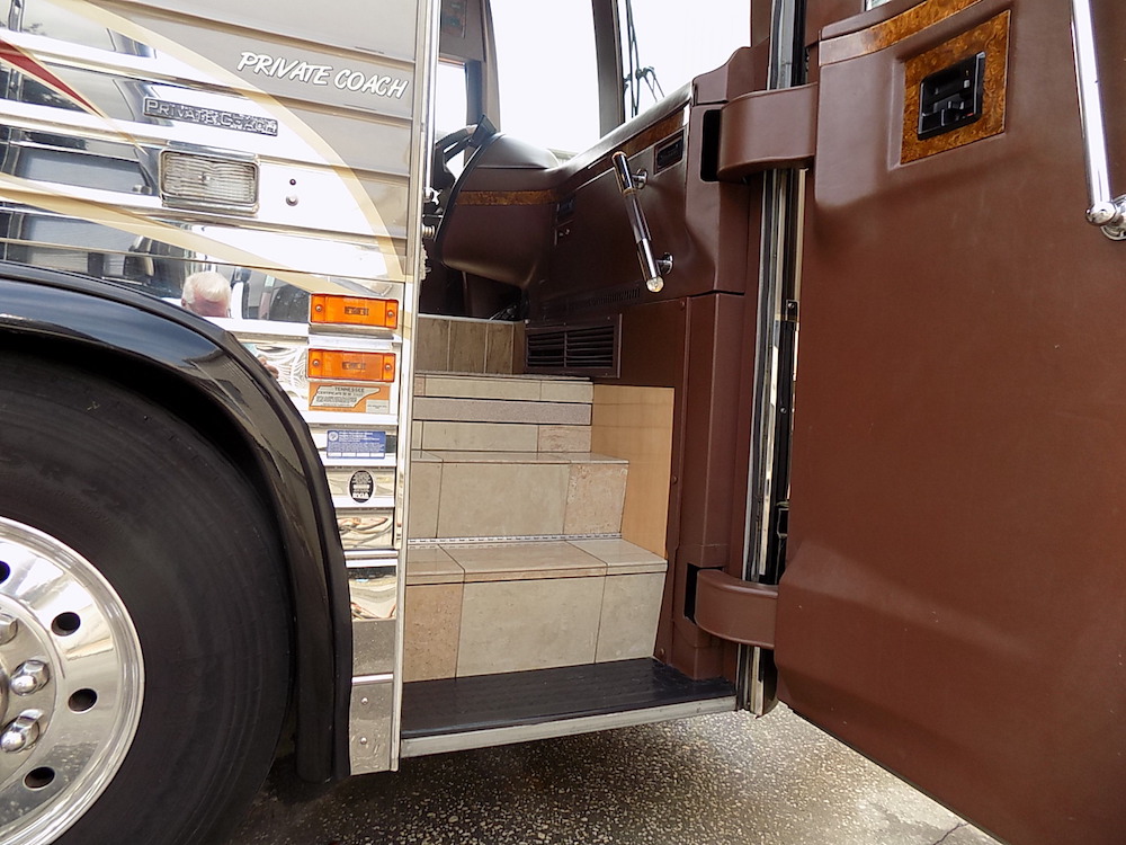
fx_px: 748
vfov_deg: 58.9
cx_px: 563
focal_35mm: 23
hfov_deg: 73.9
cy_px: 422
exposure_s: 1/125
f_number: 3.1
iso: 80
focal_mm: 4
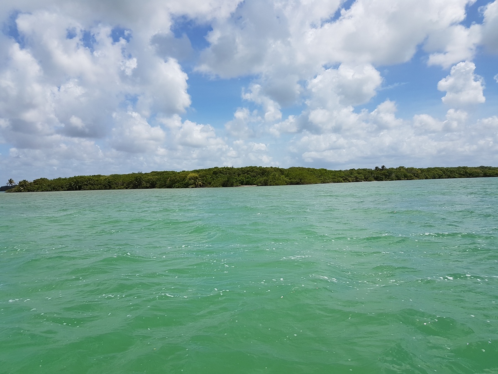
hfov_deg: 67.3
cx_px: 249
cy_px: 187
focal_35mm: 26
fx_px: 374
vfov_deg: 53.1
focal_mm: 4.2
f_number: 1.7
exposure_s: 1/3560
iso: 40
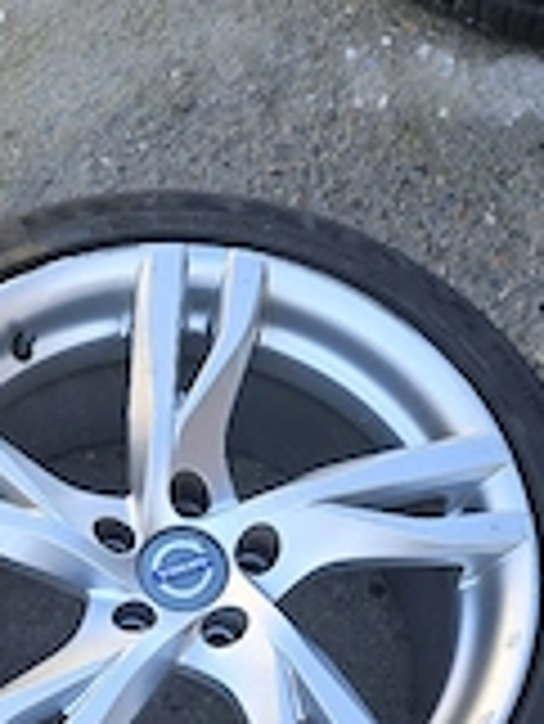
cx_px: 108
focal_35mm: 57
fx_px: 1193
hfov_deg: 25.3
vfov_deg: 29.6
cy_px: 841
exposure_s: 1/128
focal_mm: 5.4
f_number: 1.8
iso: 25
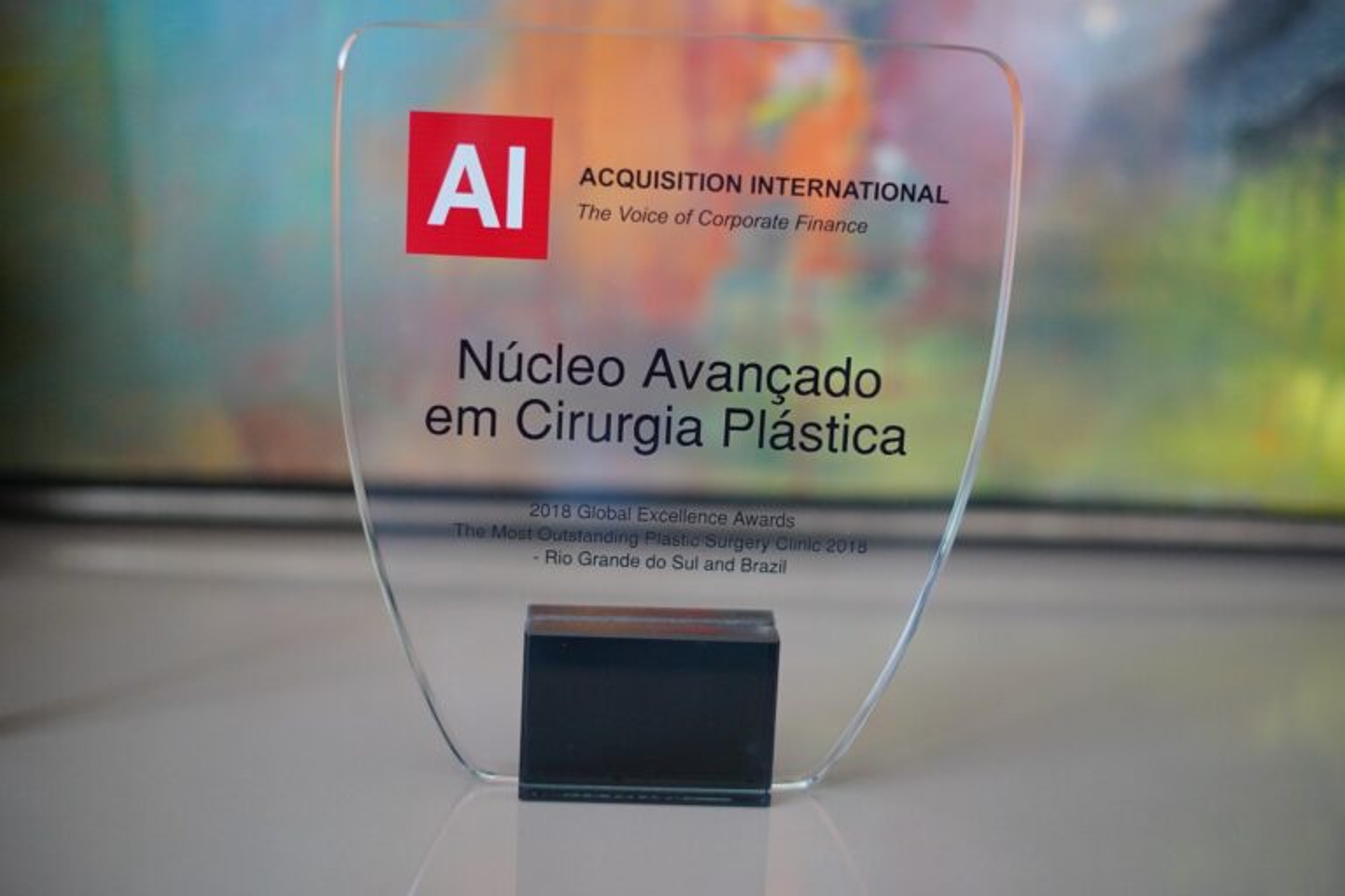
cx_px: 672
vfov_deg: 27.0
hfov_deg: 39.6
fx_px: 1868
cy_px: 448
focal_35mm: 50
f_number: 2
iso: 3200
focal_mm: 50
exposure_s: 1/160
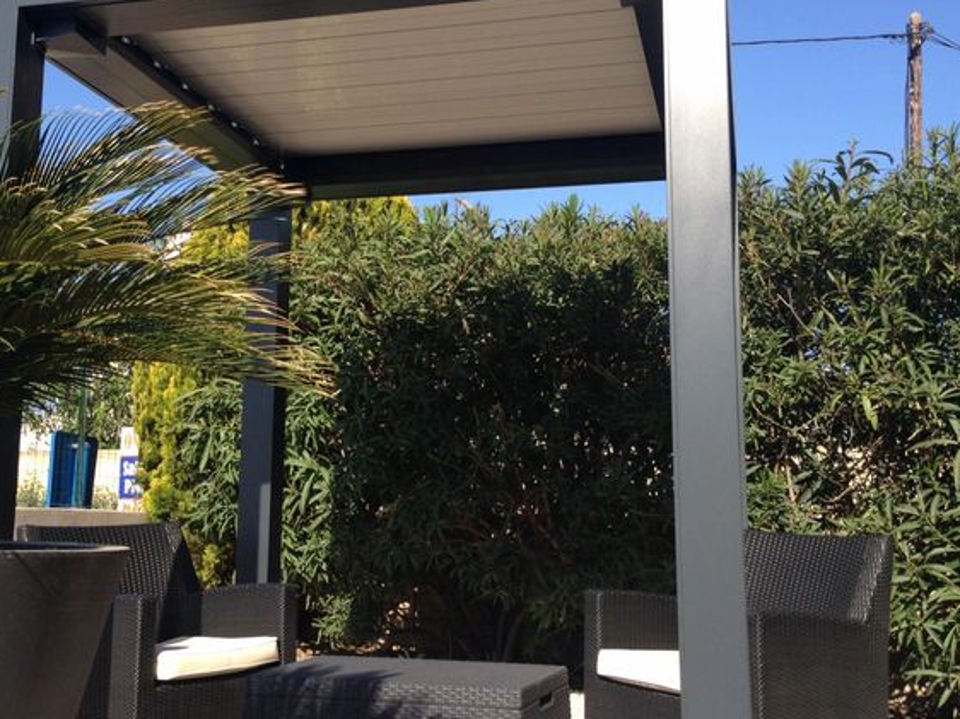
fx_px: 1303
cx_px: 398
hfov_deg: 40.3
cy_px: 302
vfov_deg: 30.8
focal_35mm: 47
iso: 50
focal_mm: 4.13
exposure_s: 1/951
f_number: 2.4
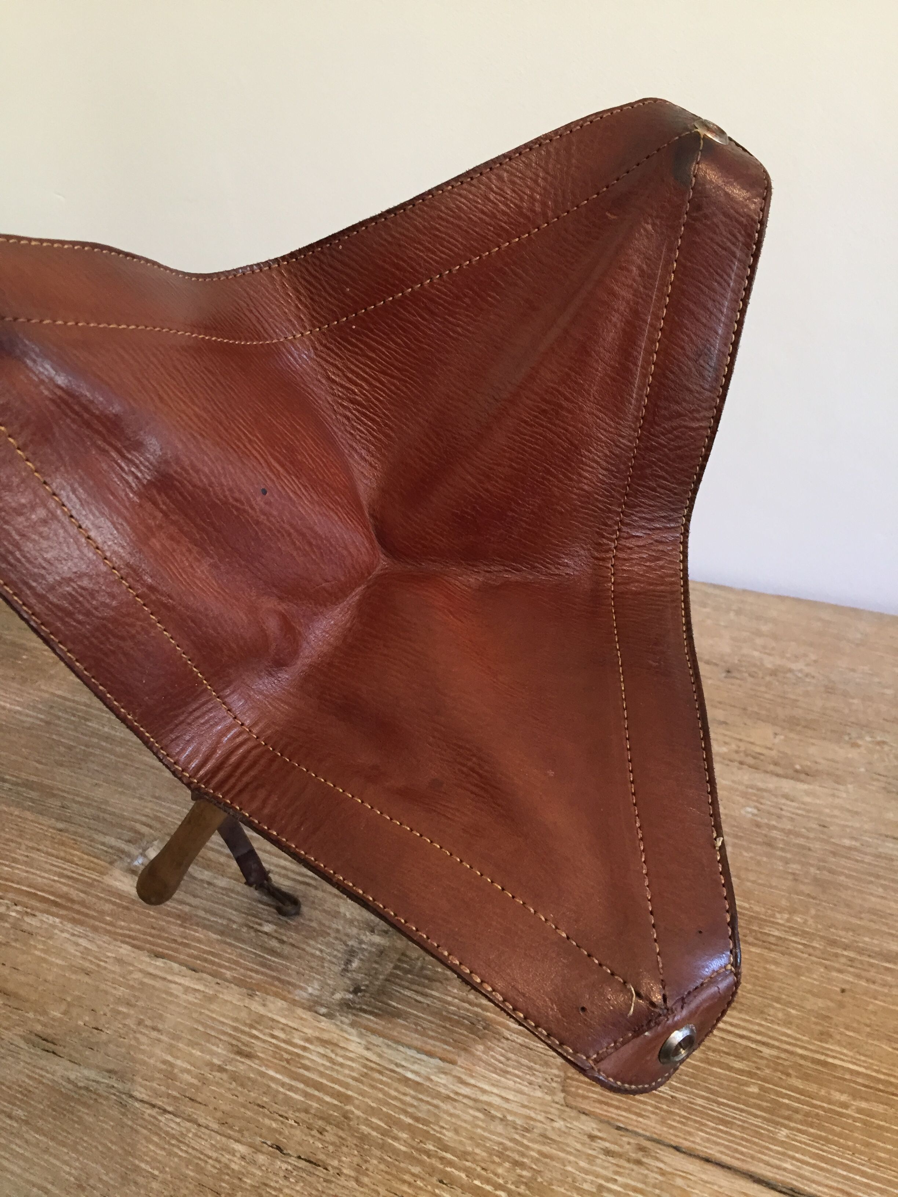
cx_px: 449
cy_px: 598
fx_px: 1003
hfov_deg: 48.2
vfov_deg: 61.7
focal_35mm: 29
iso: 125
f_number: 2.2
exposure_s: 1/33
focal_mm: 4.15
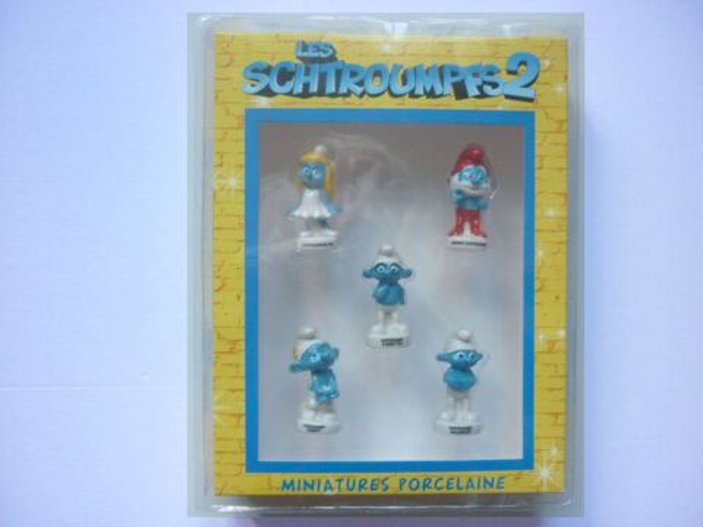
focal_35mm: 33
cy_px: 264
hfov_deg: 55.4
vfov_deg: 42.9
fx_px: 670
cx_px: 352
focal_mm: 5.5
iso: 400
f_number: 2.8
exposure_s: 1/60
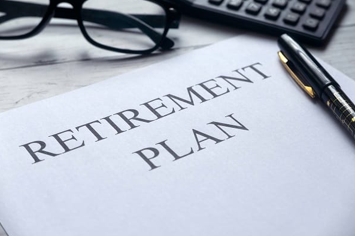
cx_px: 178
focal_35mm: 76
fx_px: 749
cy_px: 117
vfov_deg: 17.9
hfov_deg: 26.7
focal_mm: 34
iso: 200
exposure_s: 1/125
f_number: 4
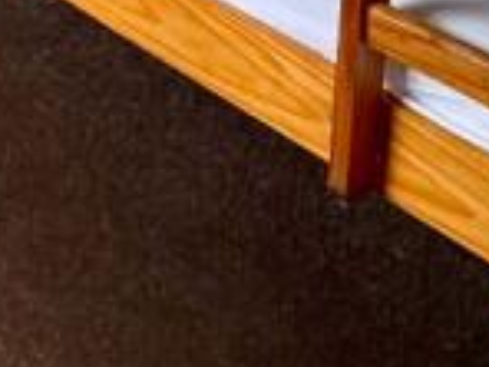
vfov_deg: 12.1
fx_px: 1370
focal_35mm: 97
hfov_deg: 15.1
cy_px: -519
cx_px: -575
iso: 250
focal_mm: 2.22
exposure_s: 1/99
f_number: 2.2
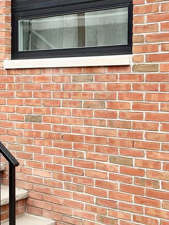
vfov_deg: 27.4
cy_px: 98
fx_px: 462
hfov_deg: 19.9
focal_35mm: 71
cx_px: -13
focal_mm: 6.86
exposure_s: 1/879
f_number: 1.78
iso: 80
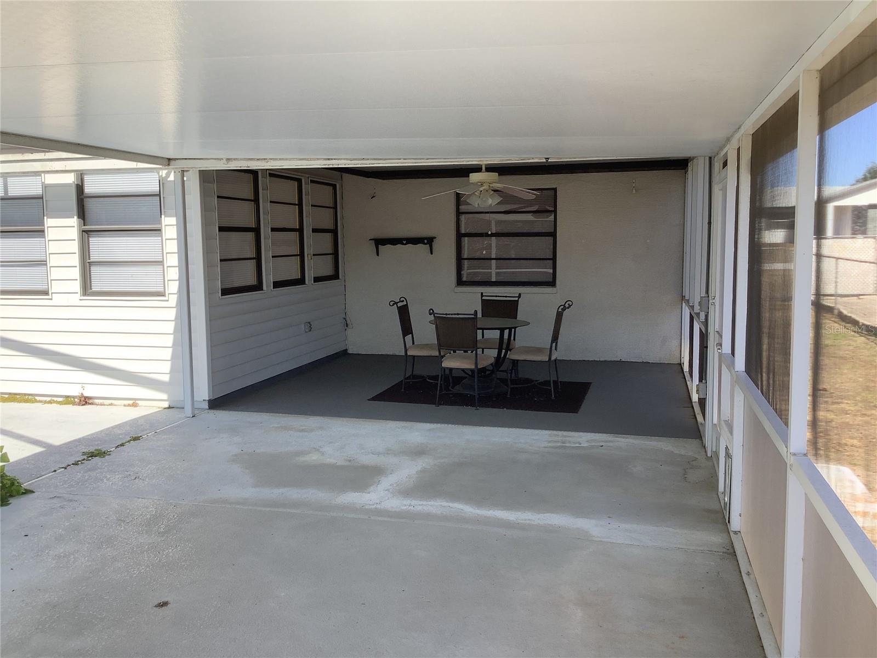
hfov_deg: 58.4
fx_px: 785
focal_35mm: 31
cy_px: 329
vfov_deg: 45.4
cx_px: 438
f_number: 2.4
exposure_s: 1/249
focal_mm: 3.3
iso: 25
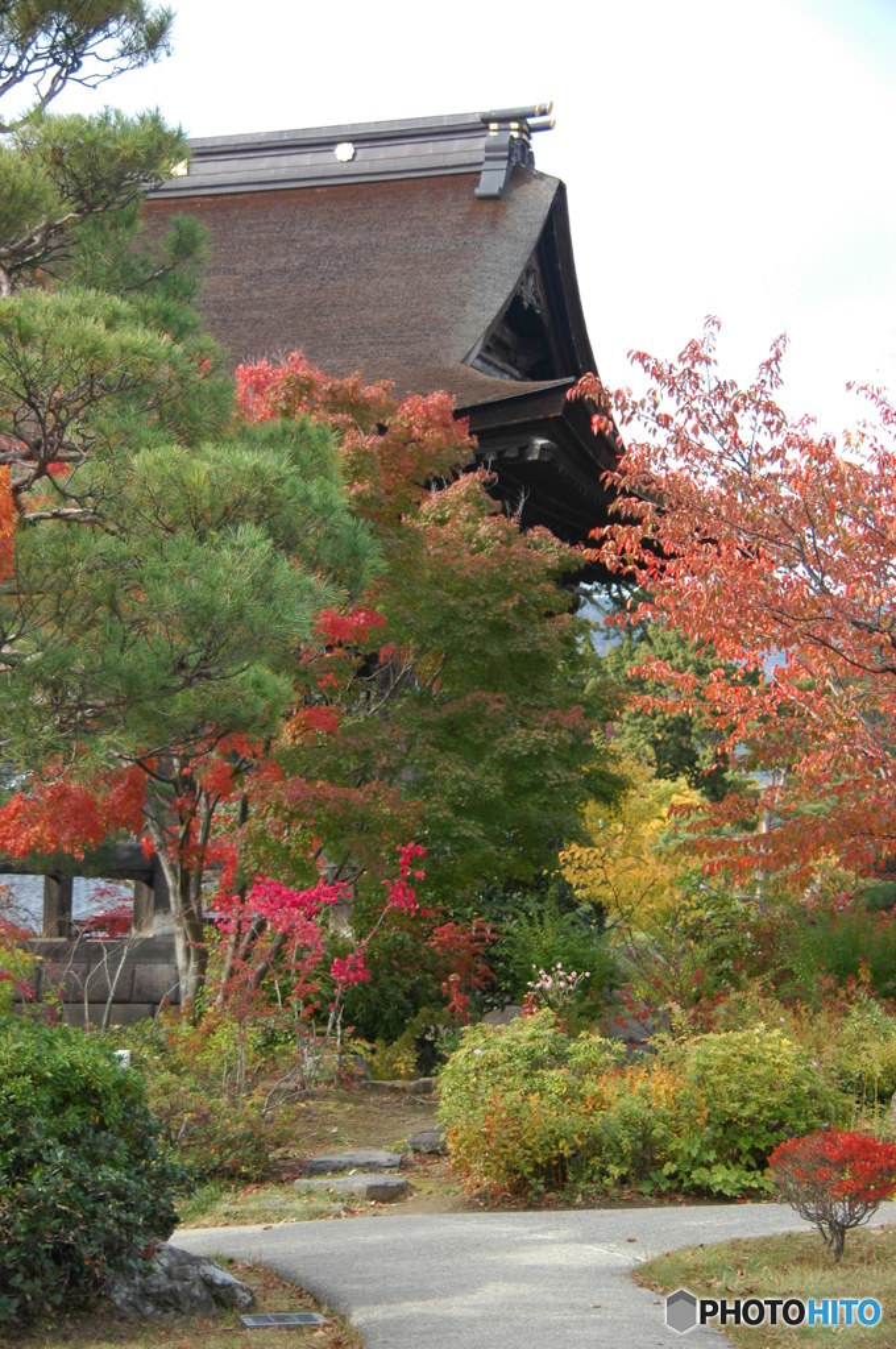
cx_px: 448
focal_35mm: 82
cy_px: 674
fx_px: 3088
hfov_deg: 16.5
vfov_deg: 24.6
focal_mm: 55
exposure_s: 1/250
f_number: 5
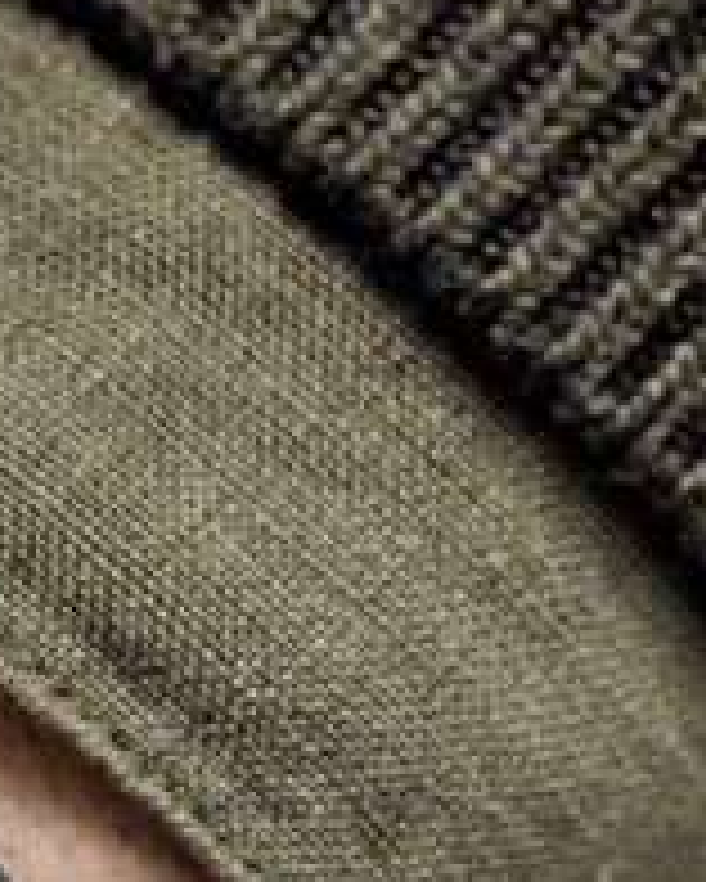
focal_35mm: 661
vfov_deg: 2.9
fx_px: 17251
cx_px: -427
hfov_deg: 2.3
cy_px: 1318
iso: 1600
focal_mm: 135
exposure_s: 1/60
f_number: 5
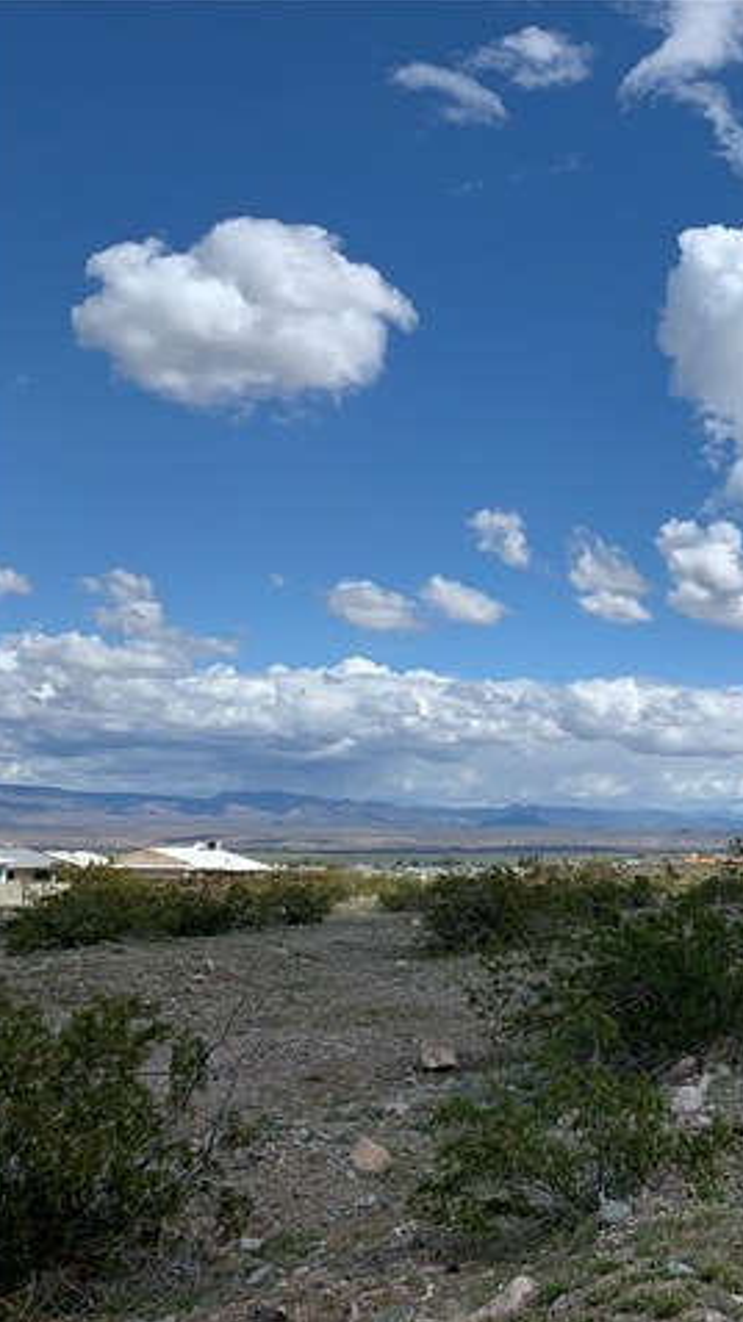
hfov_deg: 27.8
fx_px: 1332
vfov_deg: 52.8
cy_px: 662
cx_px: 859
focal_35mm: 38
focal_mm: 4.25
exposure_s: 1/4274
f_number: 1.8
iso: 25
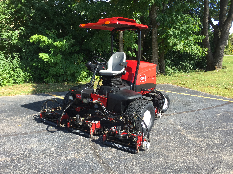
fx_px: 195
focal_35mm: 29
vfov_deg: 48.2
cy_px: 87
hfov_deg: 61.7
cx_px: 116
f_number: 2.2
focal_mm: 4.15
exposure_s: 1/425
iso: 32
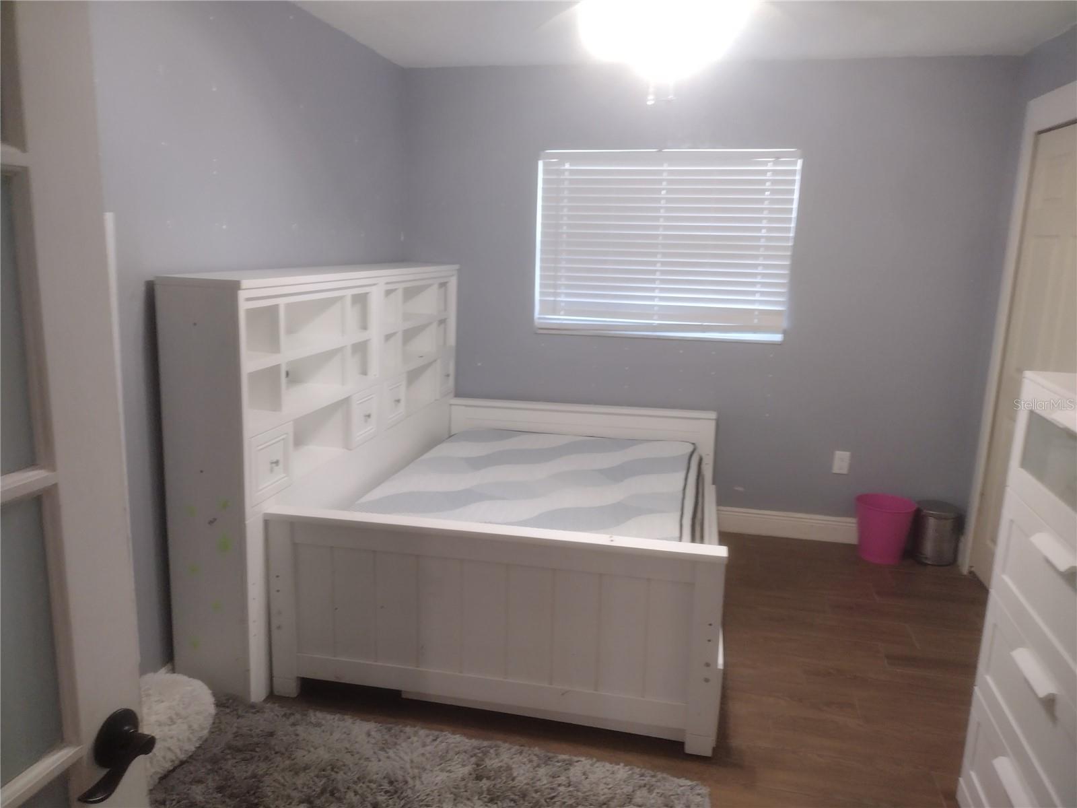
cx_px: 538
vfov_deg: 51.4
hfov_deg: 65.3
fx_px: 840
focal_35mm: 27
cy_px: 404
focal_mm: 4.71
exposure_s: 1/40
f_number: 1.7
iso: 281
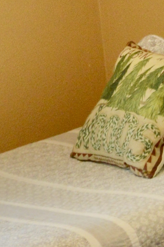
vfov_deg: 10.8
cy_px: 141
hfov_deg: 7.2
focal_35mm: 190
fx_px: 1301
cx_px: 189
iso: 400
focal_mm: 18
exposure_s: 1/60
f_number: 3.5
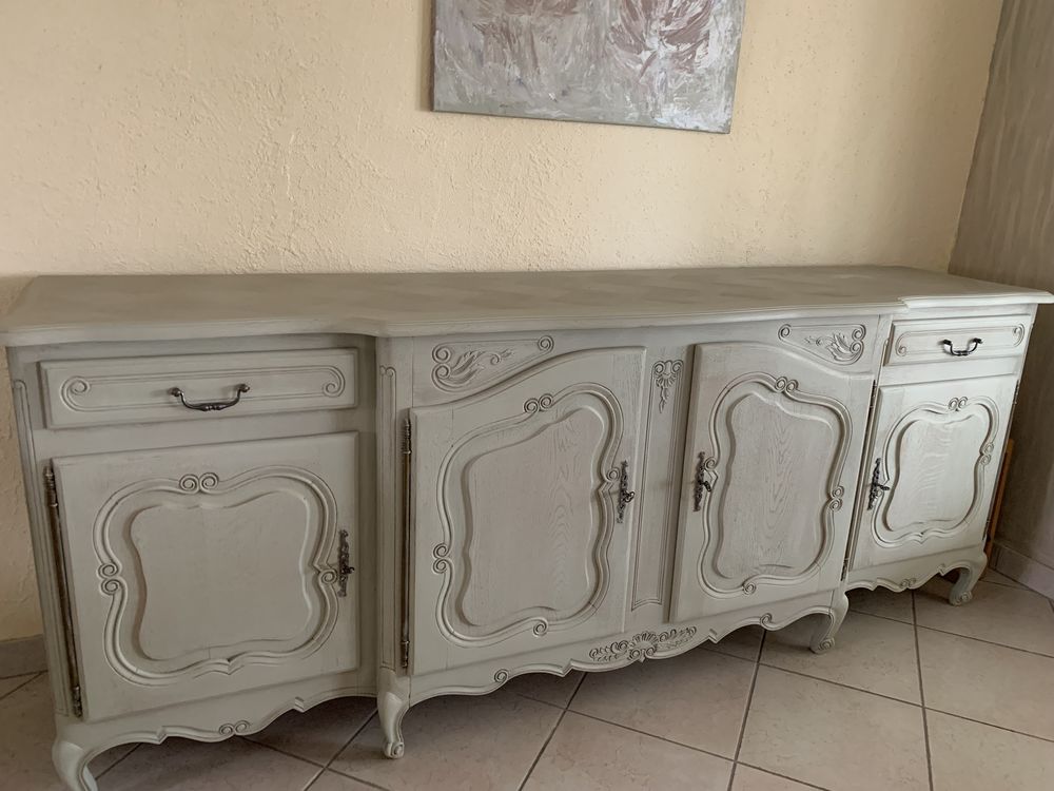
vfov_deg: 53.1
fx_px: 792
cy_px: 396
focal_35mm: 26
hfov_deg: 67.3
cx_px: 527
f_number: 1.8
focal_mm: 4.25
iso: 400
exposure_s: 1/51
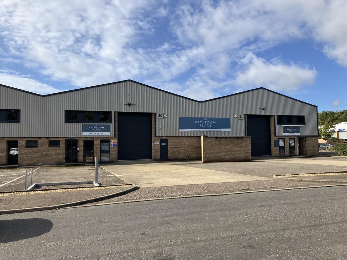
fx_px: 281
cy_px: 130
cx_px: 174
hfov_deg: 63.4
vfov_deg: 49.7
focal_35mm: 28
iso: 32
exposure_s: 1/2000
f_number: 1.8
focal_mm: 3.99
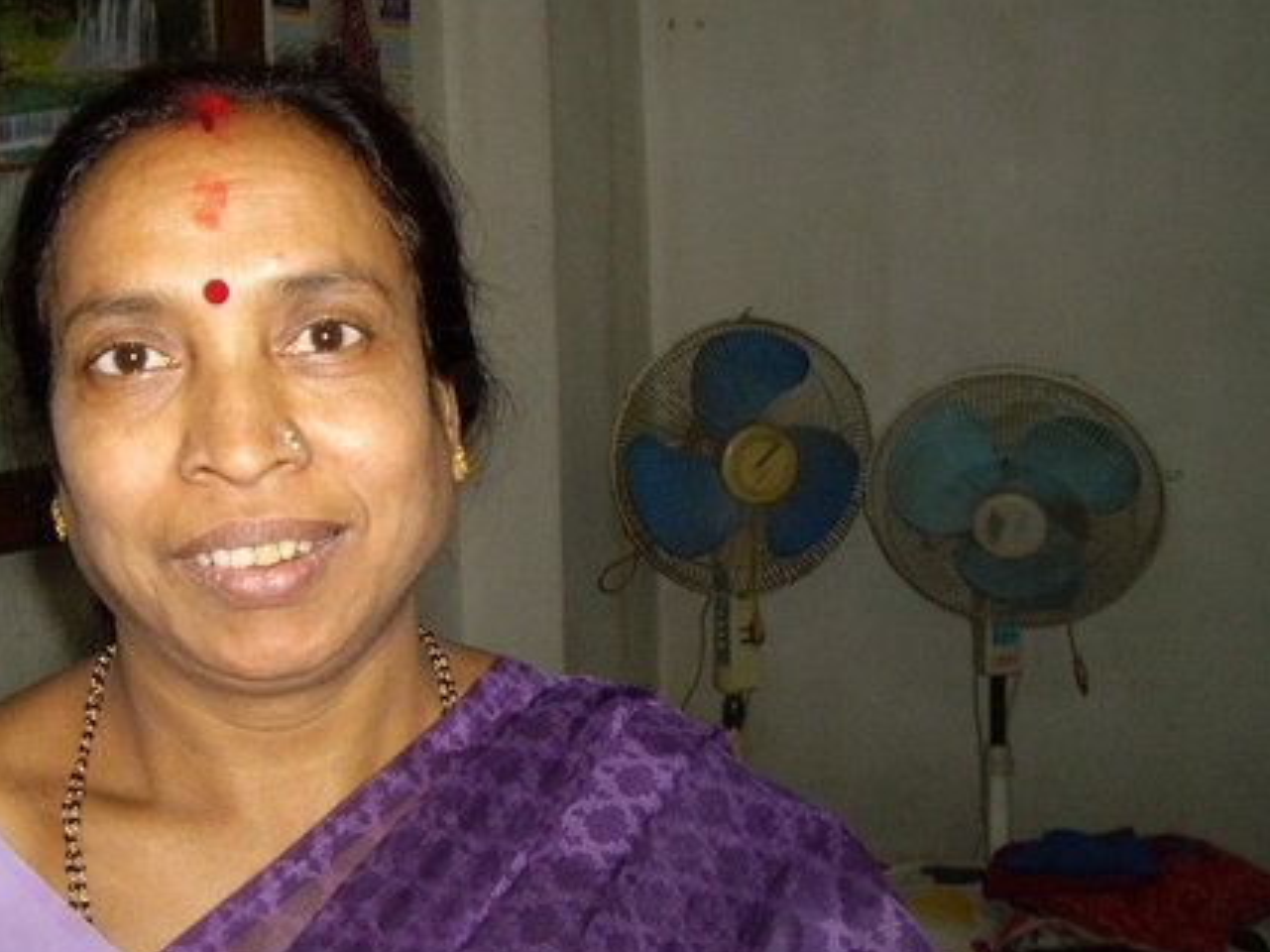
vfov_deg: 25.6
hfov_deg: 33.3
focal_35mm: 57
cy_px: 375
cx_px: 372
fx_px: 2091
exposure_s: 1/40
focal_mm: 6.2
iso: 200
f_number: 2.7
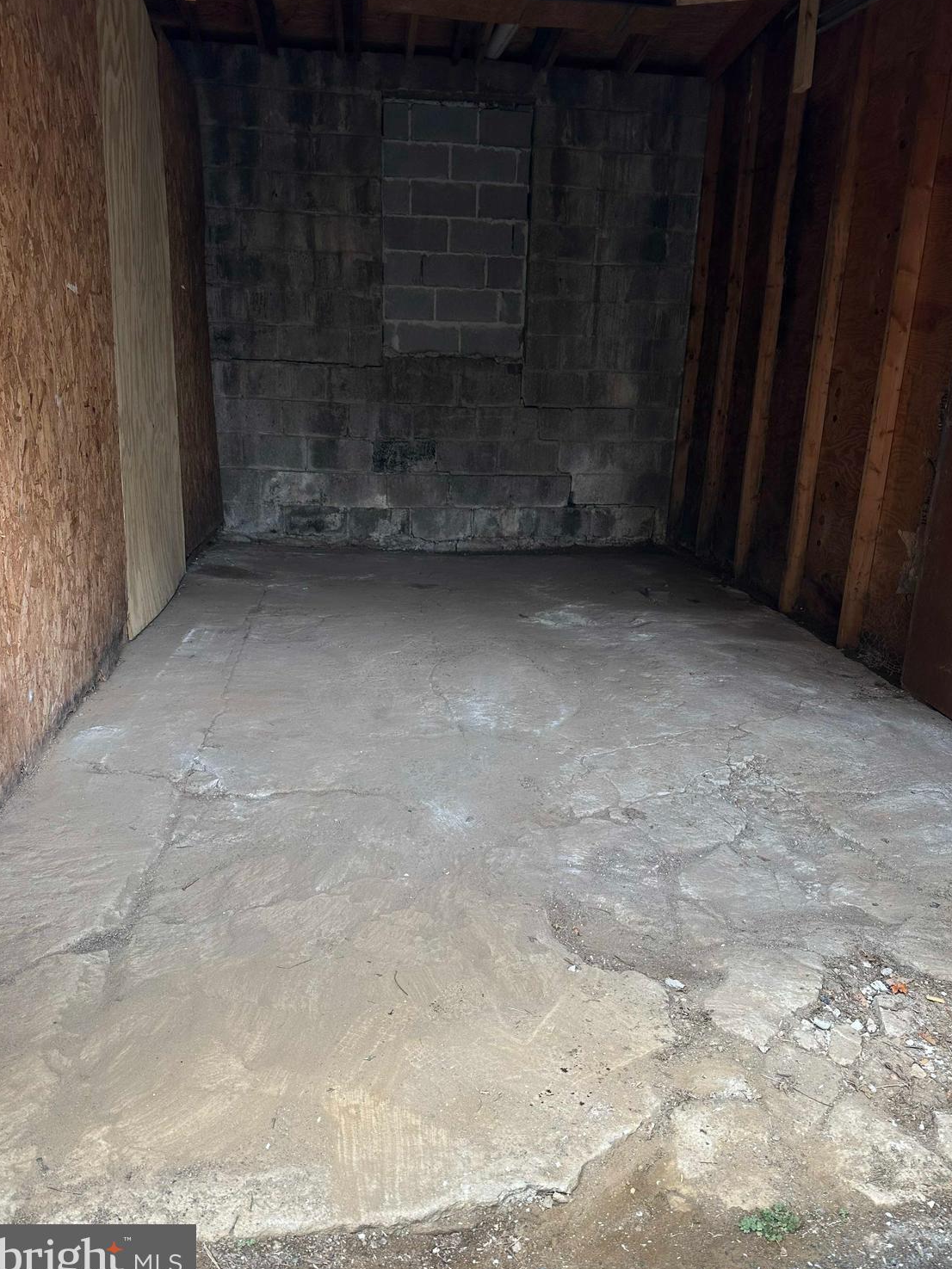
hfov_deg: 54.9
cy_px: 634
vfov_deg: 69.4
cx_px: 477
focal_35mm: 25
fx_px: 917
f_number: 1.78
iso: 80
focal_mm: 6.86
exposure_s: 1/508
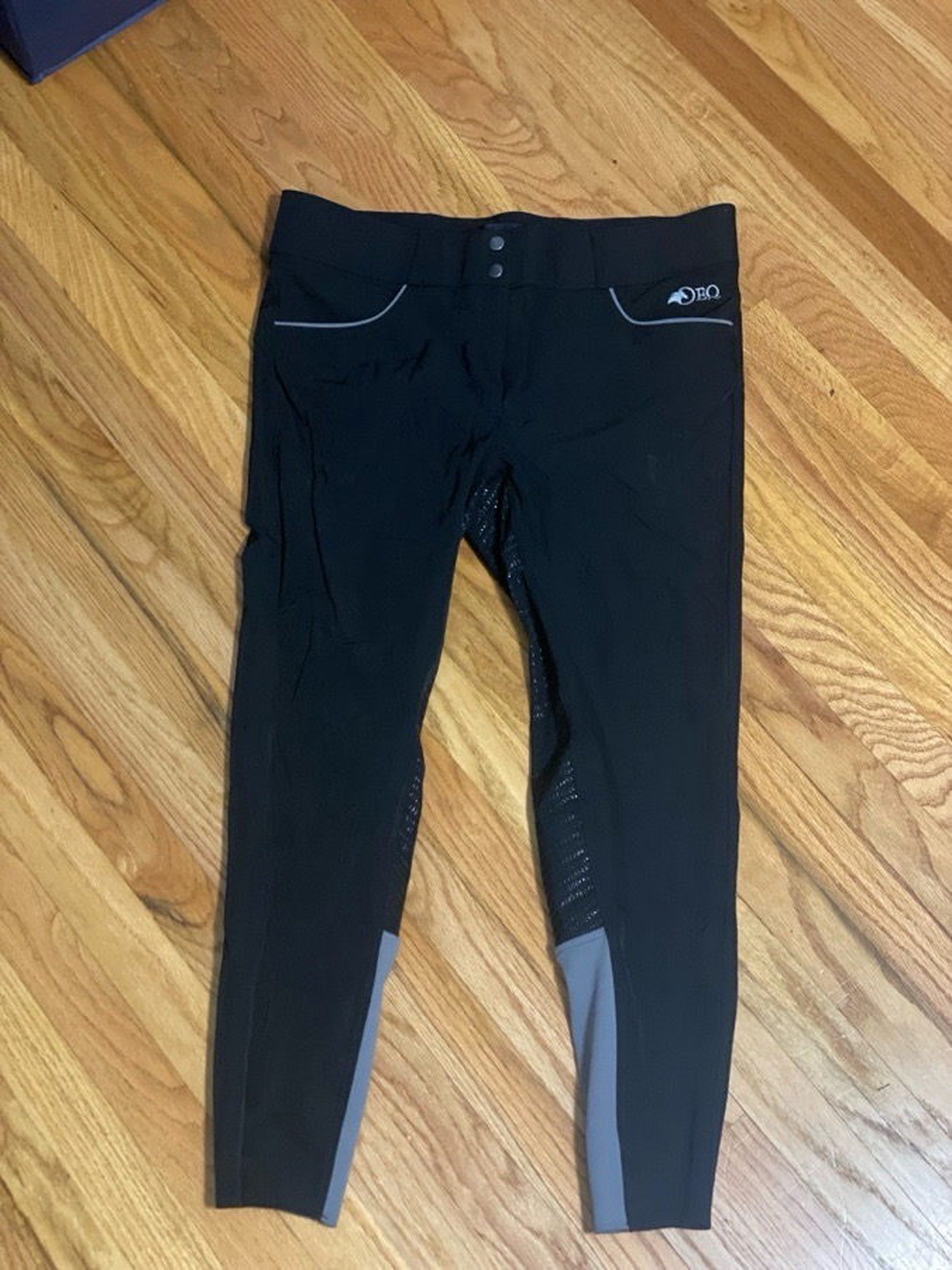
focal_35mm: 52
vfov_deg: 36.8
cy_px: 635
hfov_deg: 28.0
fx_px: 1907
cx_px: 476
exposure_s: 1/15
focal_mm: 6
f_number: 2
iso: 400
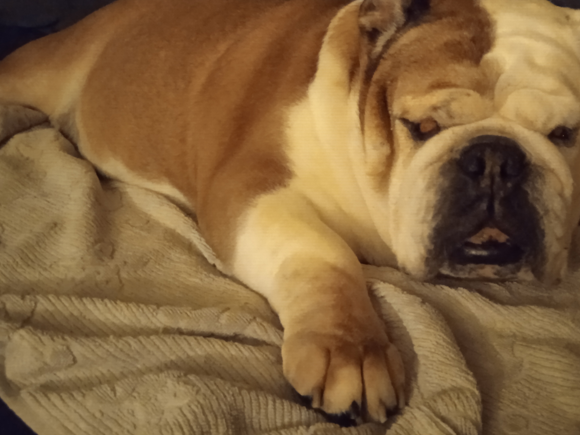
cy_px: 134
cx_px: 362
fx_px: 670
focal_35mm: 40
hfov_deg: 46.4
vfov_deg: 35.5
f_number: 2.2
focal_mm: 3.43
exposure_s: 1/14.3
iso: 4312
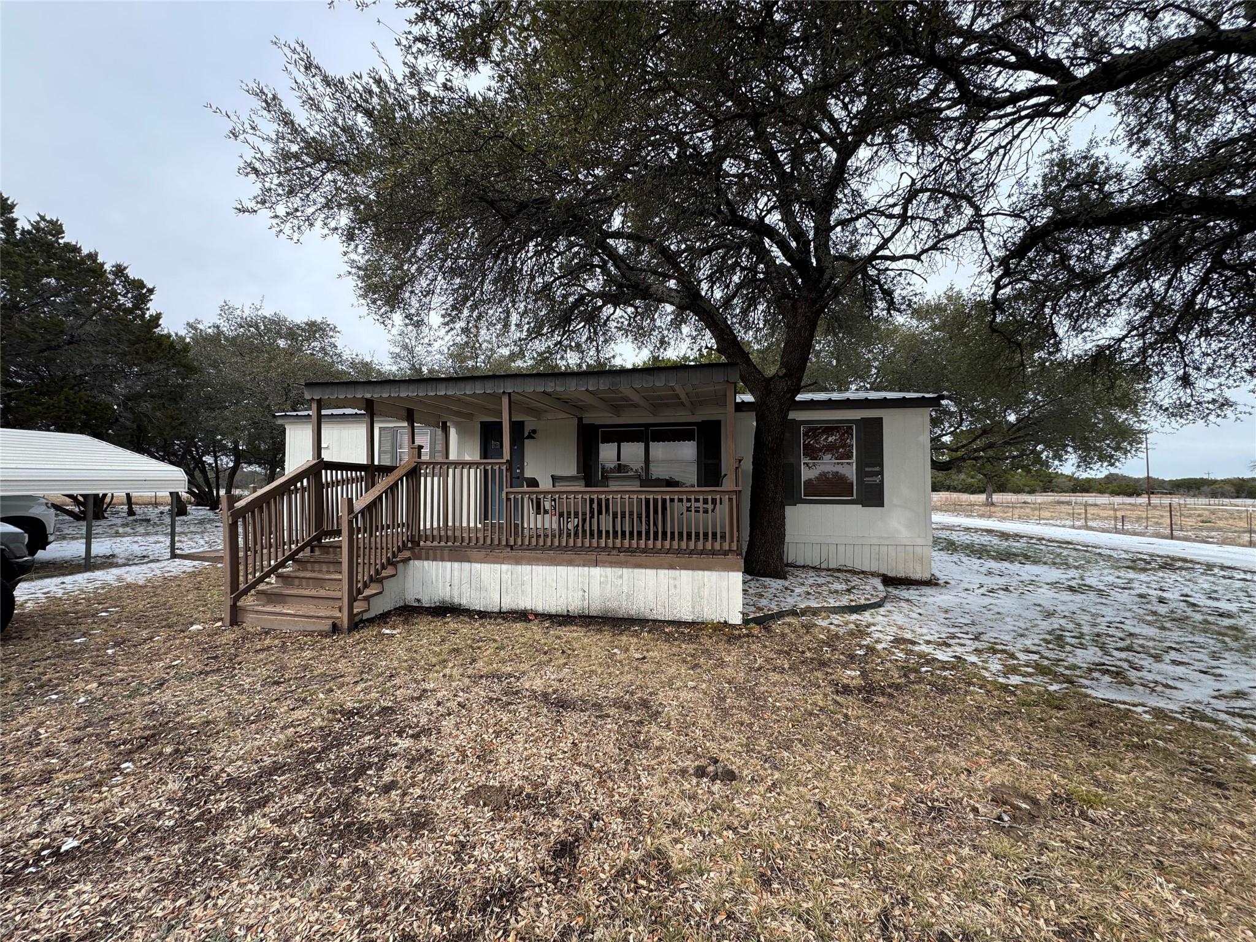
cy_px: 471
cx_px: 628
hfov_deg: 102.1
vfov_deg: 85.7
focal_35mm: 14
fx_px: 508
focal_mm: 2.22
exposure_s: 1/582
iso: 40
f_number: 2.2
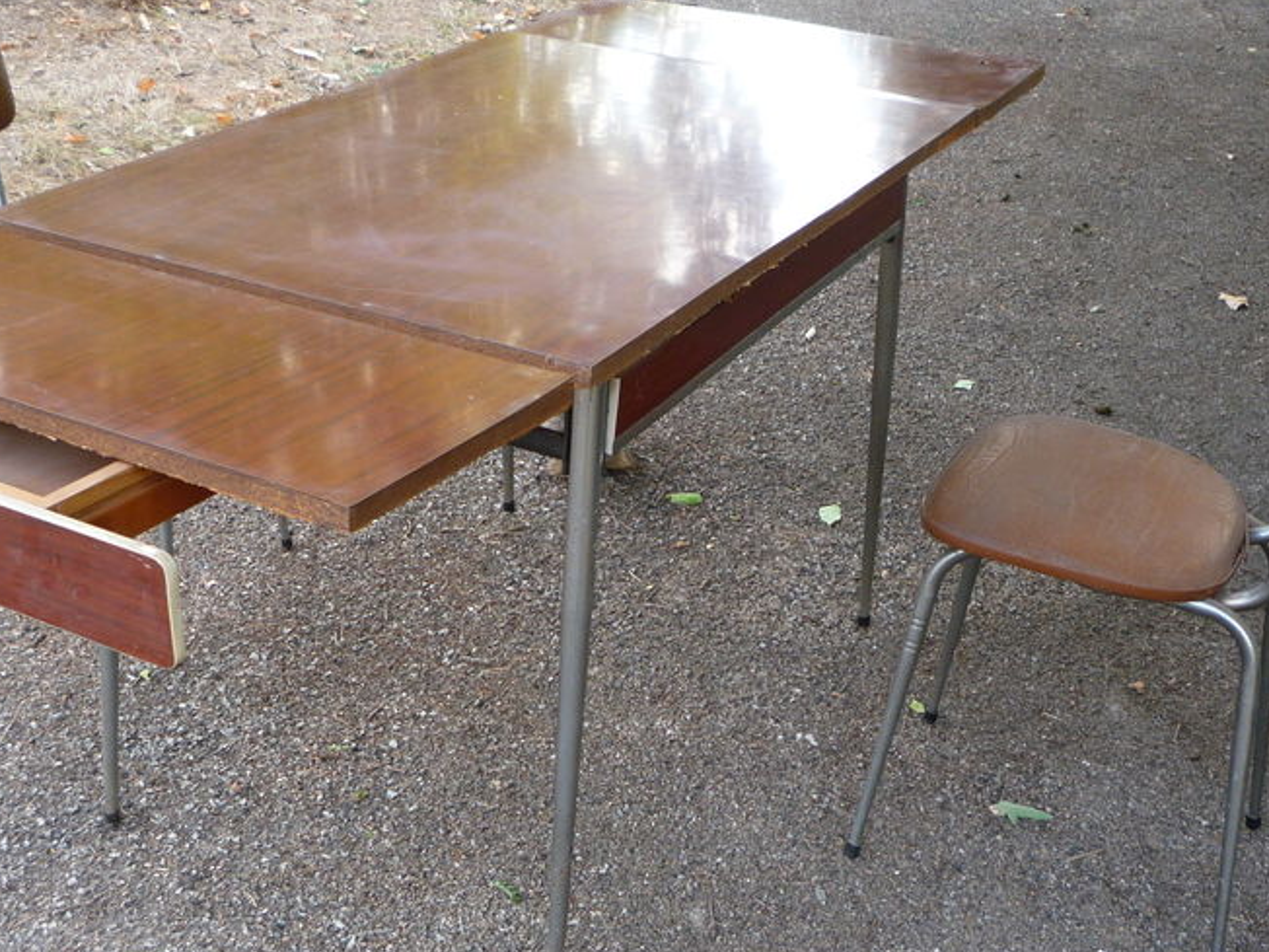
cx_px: 568
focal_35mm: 46
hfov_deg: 41.2
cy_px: 660
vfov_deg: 31.2
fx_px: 1686
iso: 100
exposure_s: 1/30
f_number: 3.3
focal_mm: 5.2
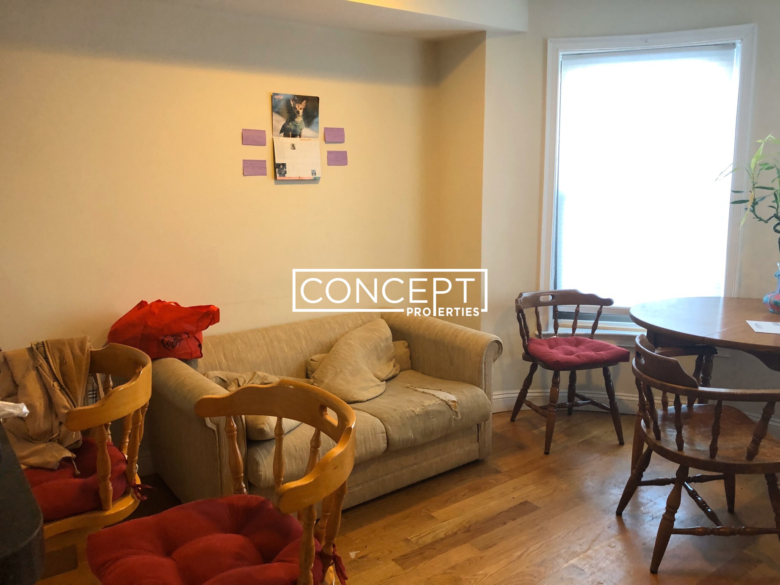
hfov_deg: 63.4
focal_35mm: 28
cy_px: 292
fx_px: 631
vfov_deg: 49.7
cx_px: 390
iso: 40
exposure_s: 1/15
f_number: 1.8
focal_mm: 3.99
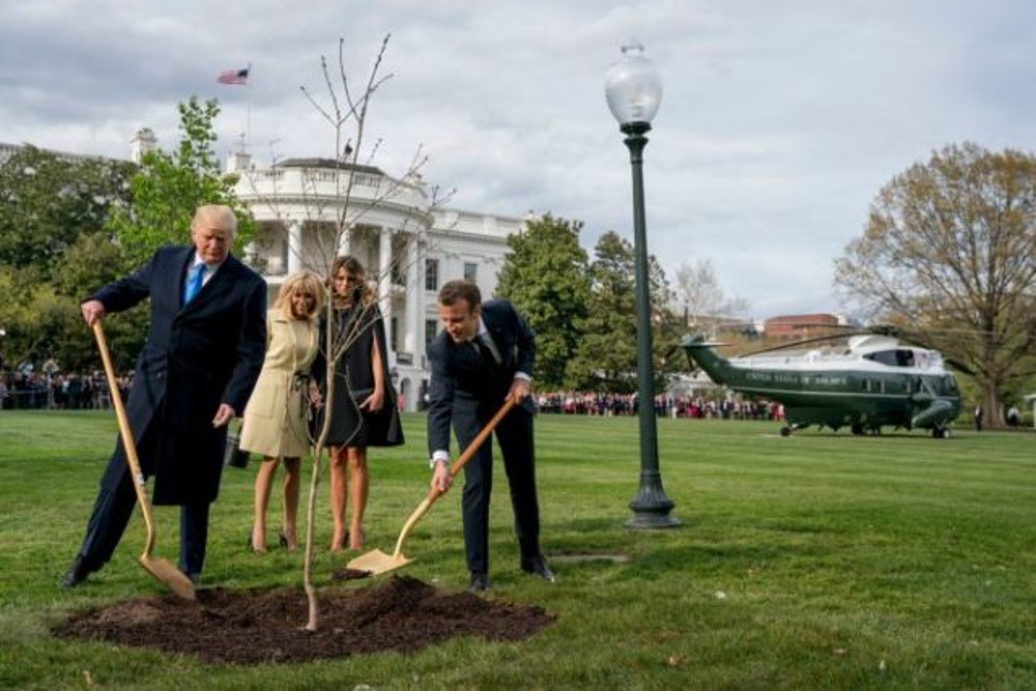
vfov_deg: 34.2
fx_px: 1123
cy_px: 346
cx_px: 518
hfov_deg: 49.5
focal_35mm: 39
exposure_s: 1/1000
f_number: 5
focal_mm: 39
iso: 320
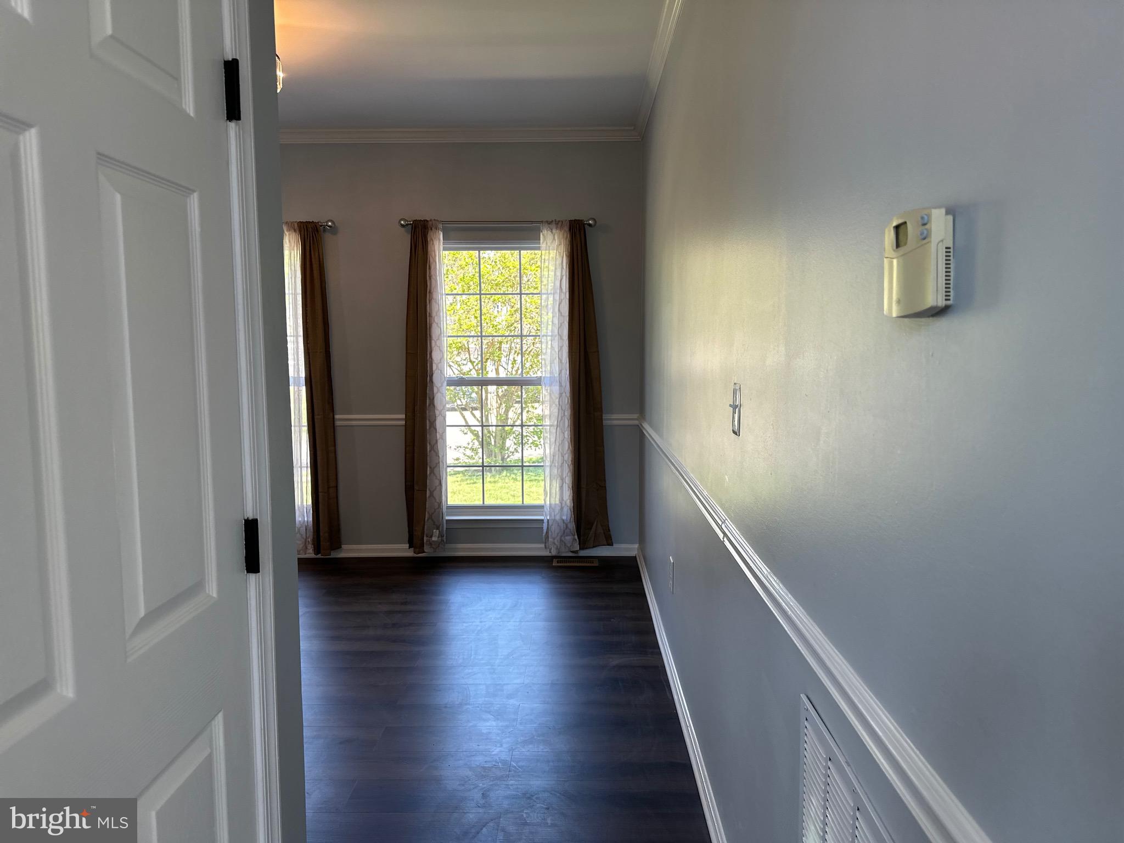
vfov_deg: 56.8
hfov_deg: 71.6
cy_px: 422
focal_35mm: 24
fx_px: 779
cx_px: 562
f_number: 1.78
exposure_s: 1/156
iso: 100
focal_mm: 6.86
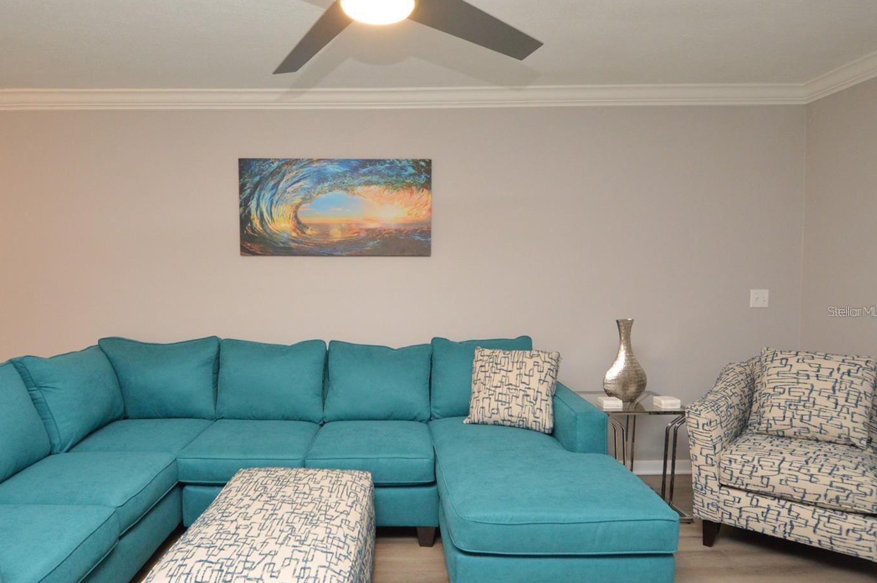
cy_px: 311
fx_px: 511
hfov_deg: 80.8
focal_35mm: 21
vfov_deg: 59.3
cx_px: 376
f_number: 4
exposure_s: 1/60
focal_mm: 12
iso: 1800
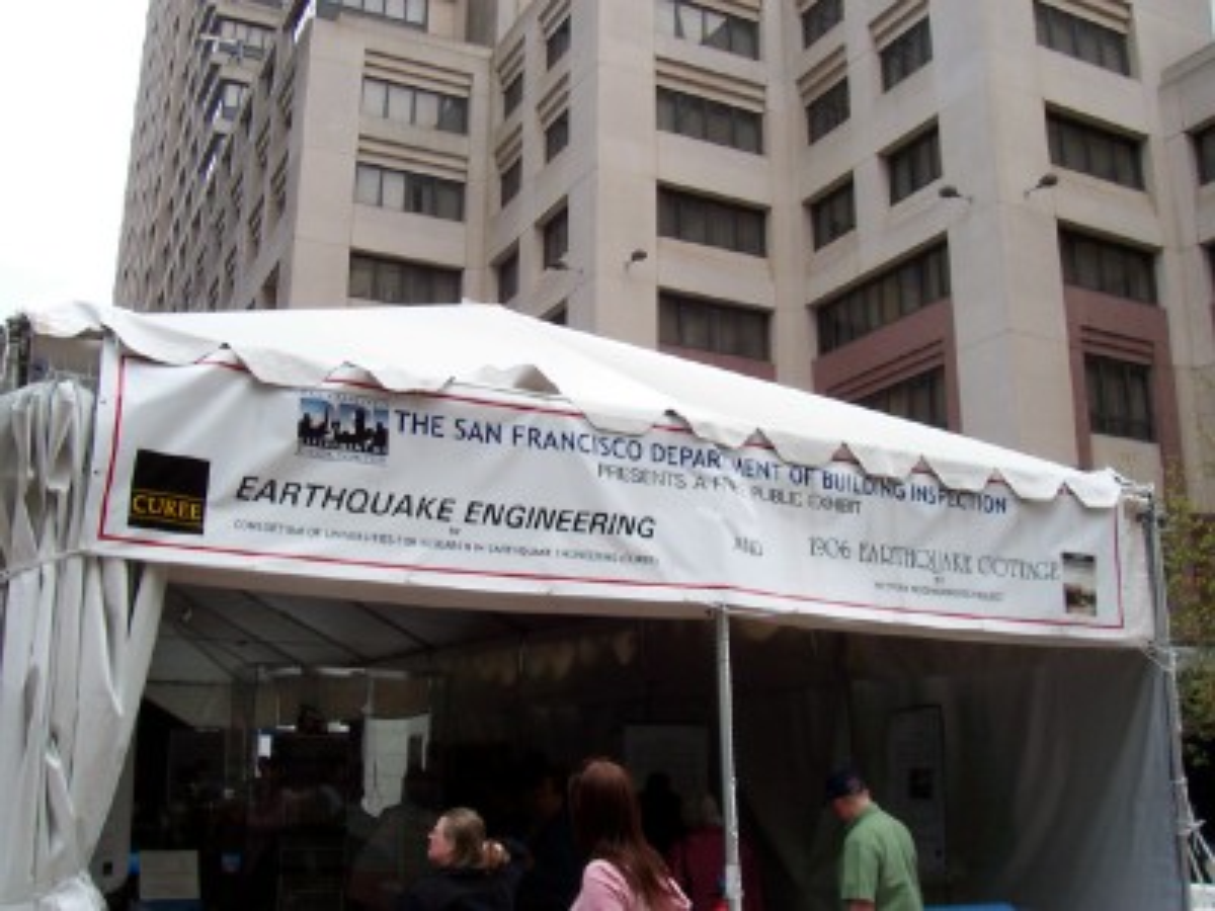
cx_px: 608
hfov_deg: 50.1
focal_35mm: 37
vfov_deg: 38.7
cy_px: 456
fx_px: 1299
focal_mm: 5.6
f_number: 5.6
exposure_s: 1/180
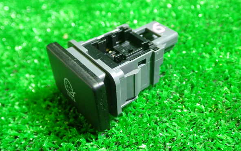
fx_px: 269
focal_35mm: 41
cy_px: 77
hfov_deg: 48.2
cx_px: 122
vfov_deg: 31.2
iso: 800
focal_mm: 6.83
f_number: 2.7
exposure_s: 1/30
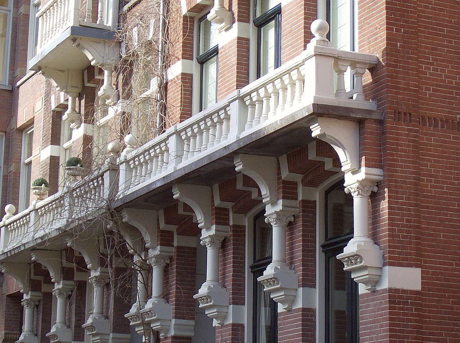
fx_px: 1432
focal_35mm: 108
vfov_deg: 13.7
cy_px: 172
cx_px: 230
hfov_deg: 18.3
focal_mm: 18
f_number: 4.8
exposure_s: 1/232
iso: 100
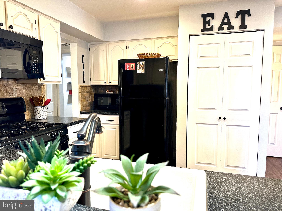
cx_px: 141
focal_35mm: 24
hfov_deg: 71.6
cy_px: 106
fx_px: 196
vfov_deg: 56.8
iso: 200
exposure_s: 1/60
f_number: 1.78
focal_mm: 6.86
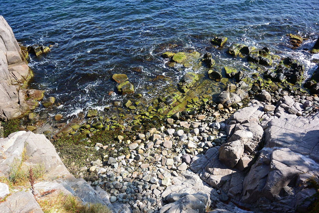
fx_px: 239
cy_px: 106
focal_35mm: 27
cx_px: 160
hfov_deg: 67.4
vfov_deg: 47.9
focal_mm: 10
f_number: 5
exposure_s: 1/1000
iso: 160
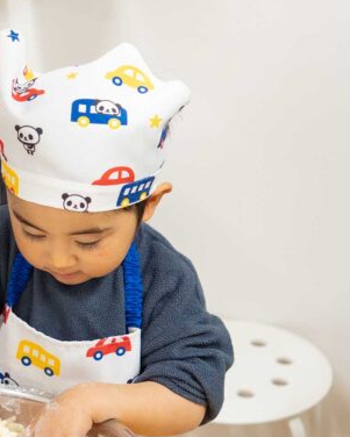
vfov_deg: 20.7
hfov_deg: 16.3
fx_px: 1194
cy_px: 235
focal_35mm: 92
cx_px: 5
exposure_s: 1/200
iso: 500
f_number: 2.8
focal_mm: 32.1
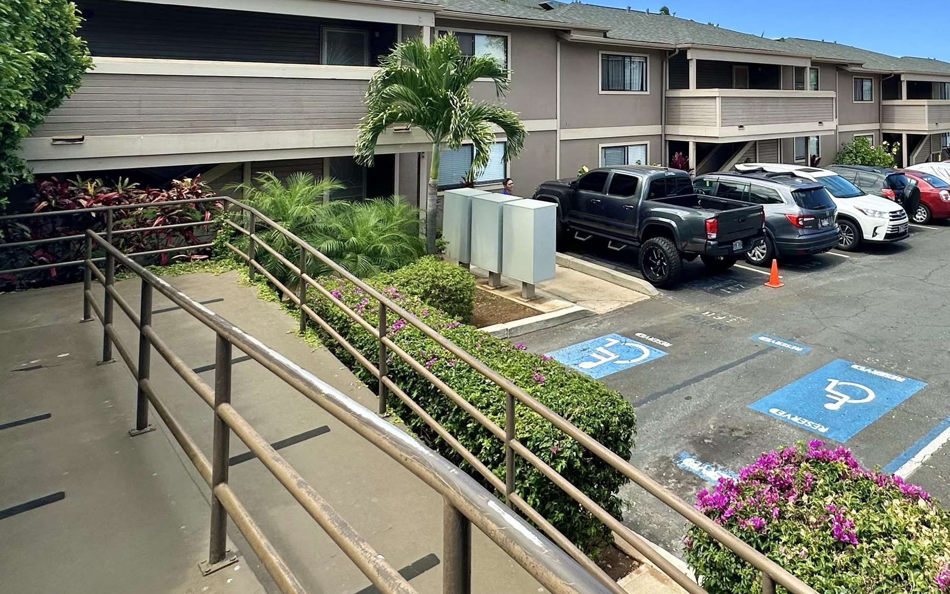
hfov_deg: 69.5
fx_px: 647
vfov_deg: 45.4
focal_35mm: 25
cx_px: 668
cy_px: 76
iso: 50
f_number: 2.2
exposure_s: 1/1453
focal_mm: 2.22
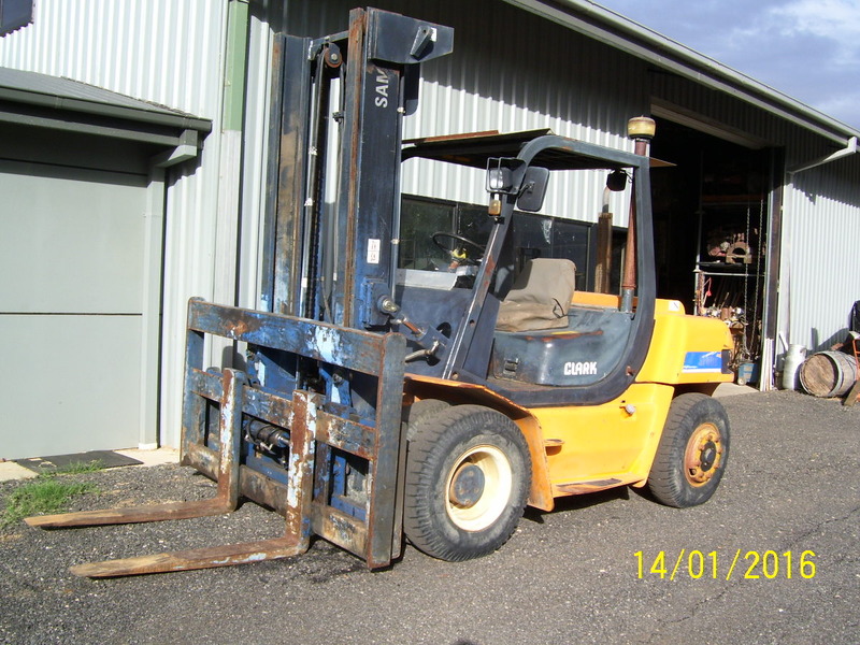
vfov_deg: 38.7
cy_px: 322
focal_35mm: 37
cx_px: 430
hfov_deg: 50.1
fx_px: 919
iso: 80
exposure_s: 1/350
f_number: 4.8
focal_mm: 6
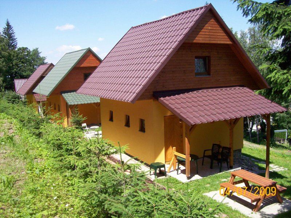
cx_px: 146
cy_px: 109
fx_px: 302
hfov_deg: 51.4
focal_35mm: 36
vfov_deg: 39.6
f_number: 4.8
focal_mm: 6
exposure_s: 1/332
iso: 80
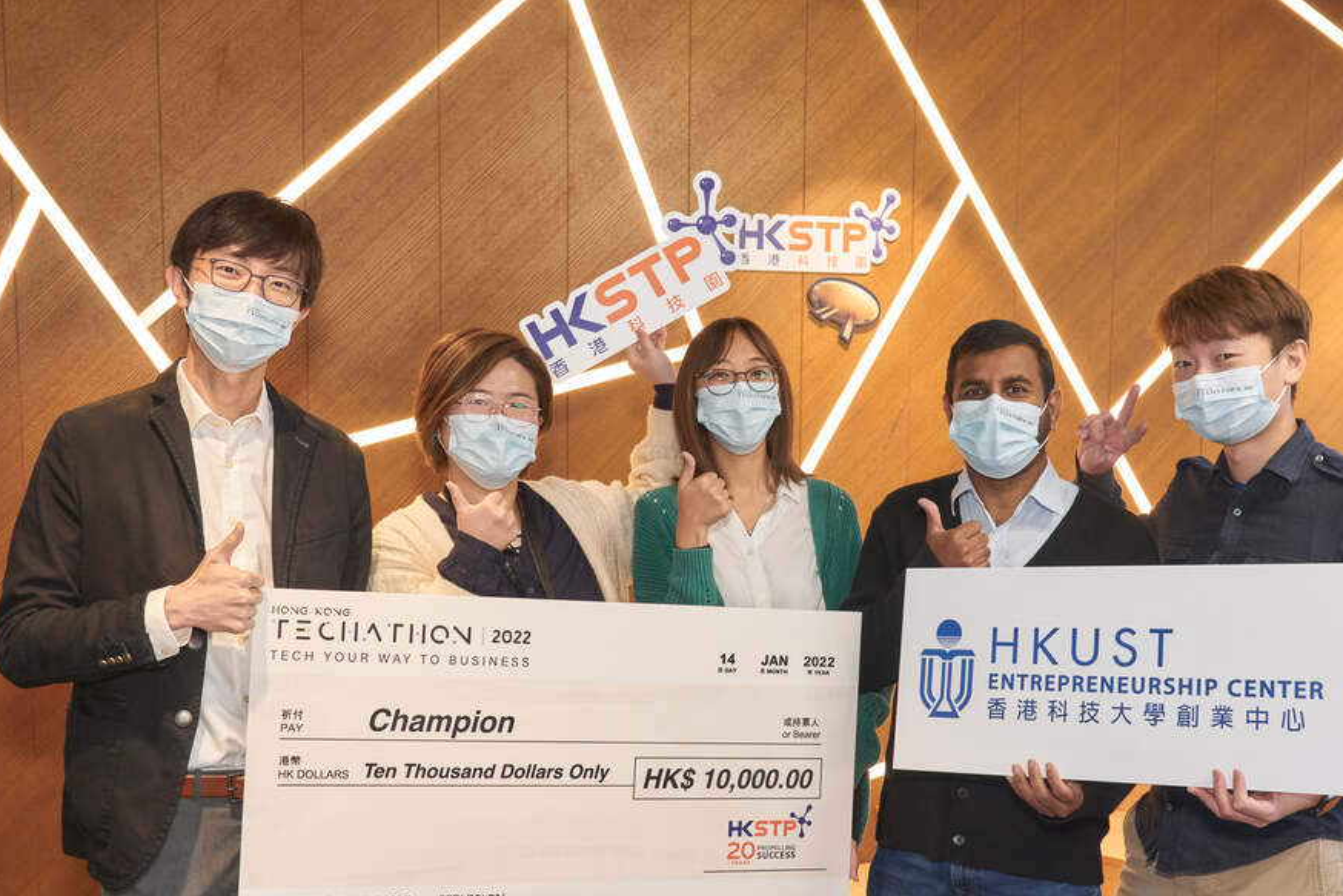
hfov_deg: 49.5
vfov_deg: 34.1
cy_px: 526
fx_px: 1455
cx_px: 713
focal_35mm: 39
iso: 2500
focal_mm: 31
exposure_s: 1/125
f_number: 5
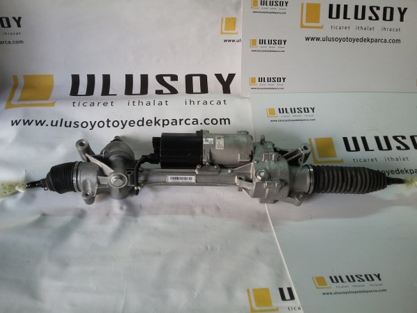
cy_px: 156
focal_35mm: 31
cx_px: 208
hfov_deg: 58.4
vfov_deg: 45.4
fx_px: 373
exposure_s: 1/33
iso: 80
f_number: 2.2
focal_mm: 3.3
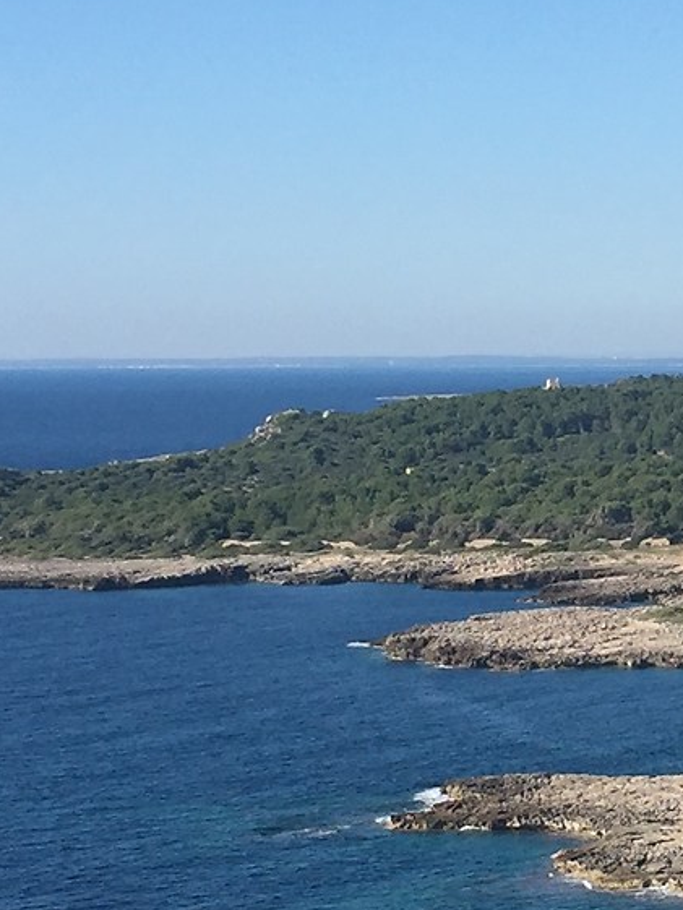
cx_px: 772
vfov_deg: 15.9
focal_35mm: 124
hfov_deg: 11.8
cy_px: 560
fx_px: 3261
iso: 32
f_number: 2.2
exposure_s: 1/1582
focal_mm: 4.15
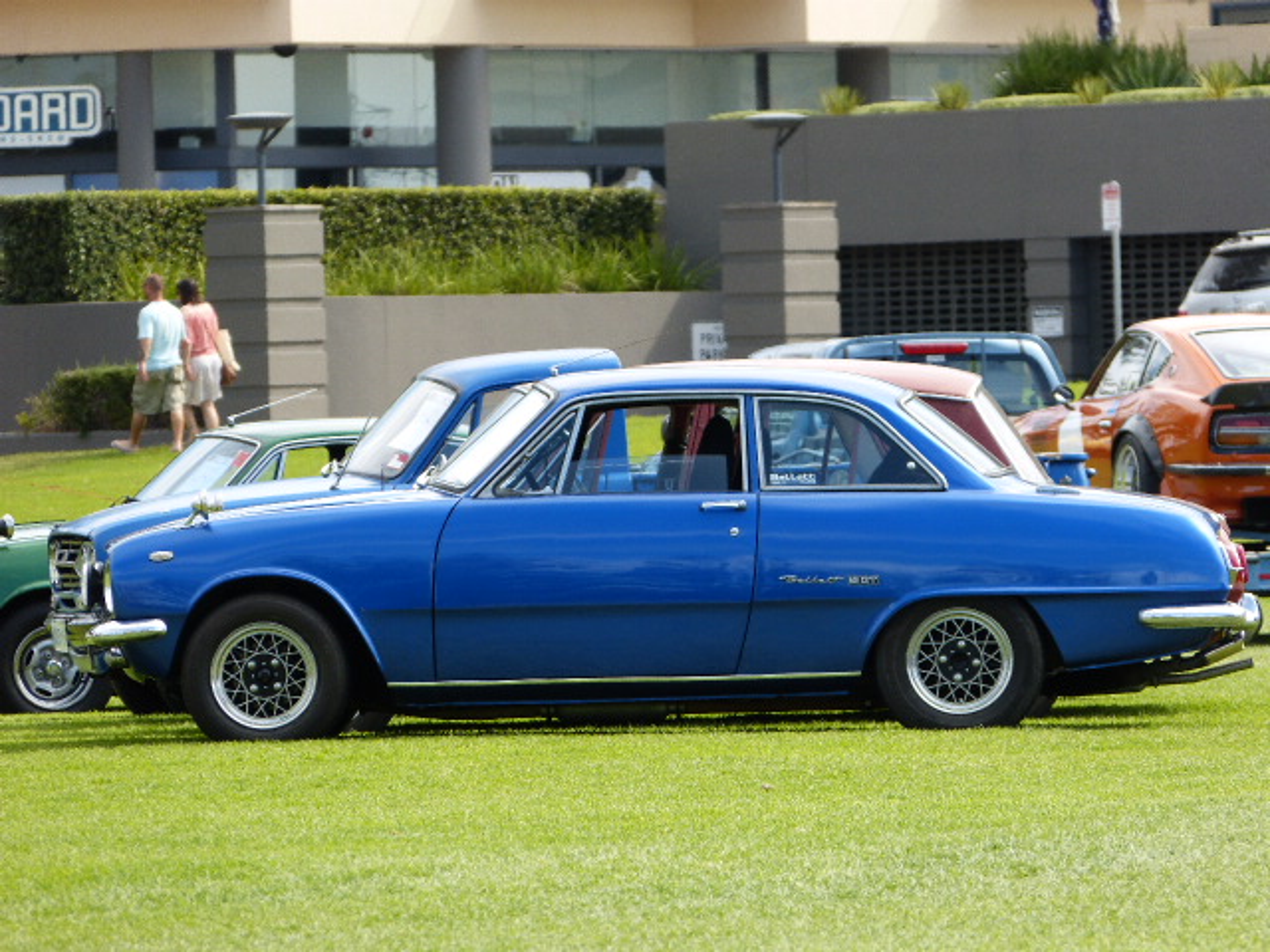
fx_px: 14675
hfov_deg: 5.0
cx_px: 635
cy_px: 476
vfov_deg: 3.7
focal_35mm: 400
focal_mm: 71.6
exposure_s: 1/250
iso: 100
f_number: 4.2
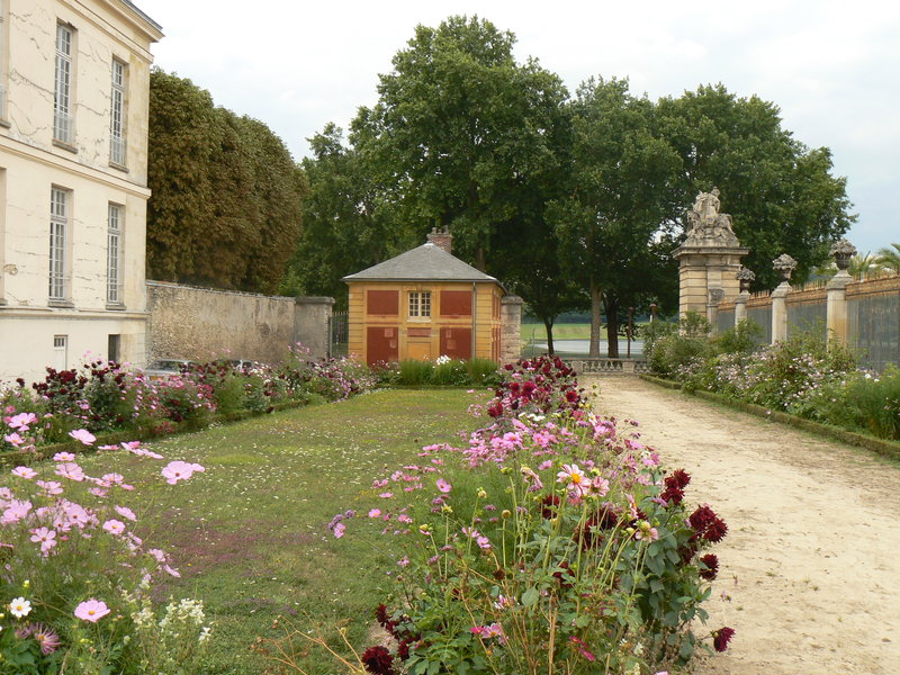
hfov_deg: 51.4
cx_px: 450
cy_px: 338
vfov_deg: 39.7
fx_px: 936
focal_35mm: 36
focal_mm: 6
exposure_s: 1/160
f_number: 5.6
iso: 80
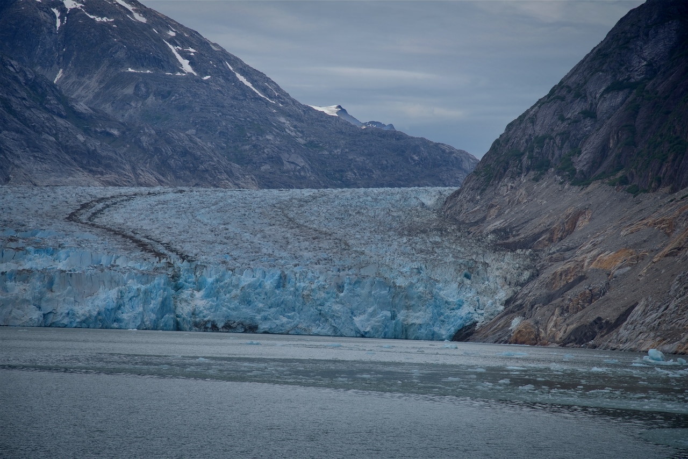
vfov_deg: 11.4
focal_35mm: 120
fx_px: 2294
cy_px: 230
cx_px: 344
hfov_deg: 17.1
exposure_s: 1/250
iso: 100
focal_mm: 120
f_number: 7.1
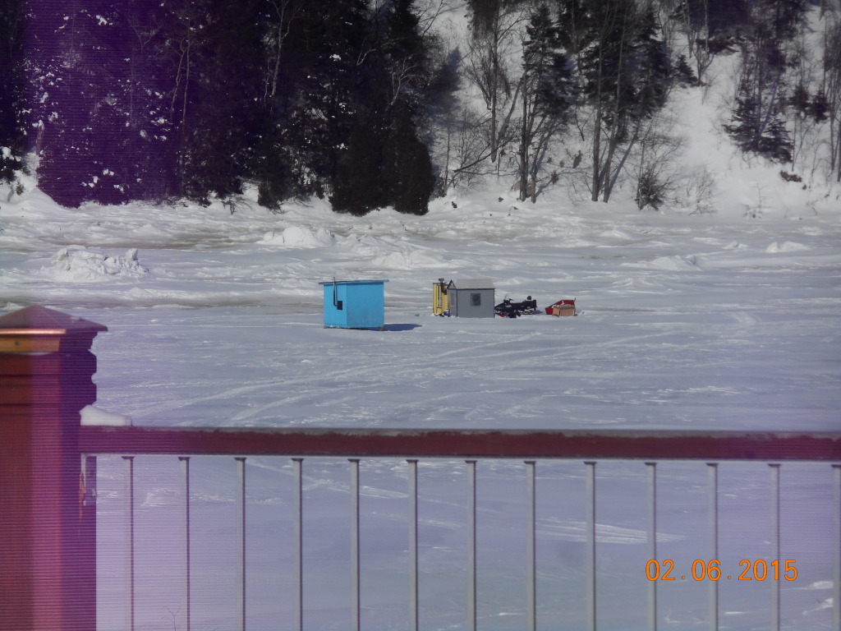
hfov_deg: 11.3
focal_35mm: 175
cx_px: 420
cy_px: 316
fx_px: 4252
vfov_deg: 8.5
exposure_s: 1/1250
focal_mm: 31.4
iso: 80
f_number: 6.4
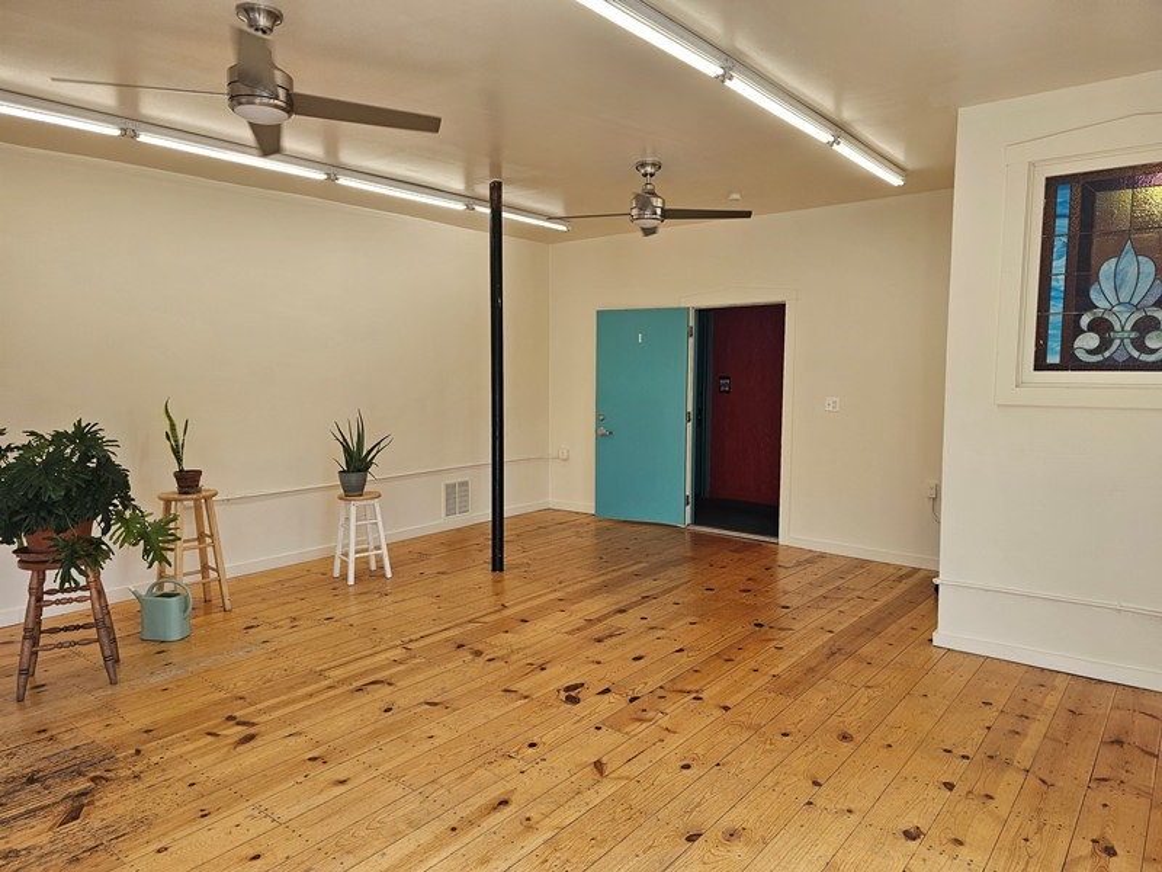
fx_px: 772
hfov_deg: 73.9
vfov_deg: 58.9
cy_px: 436
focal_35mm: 23
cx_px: 581
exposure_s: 1/207
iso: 64
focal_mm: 6.3
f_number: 1.7
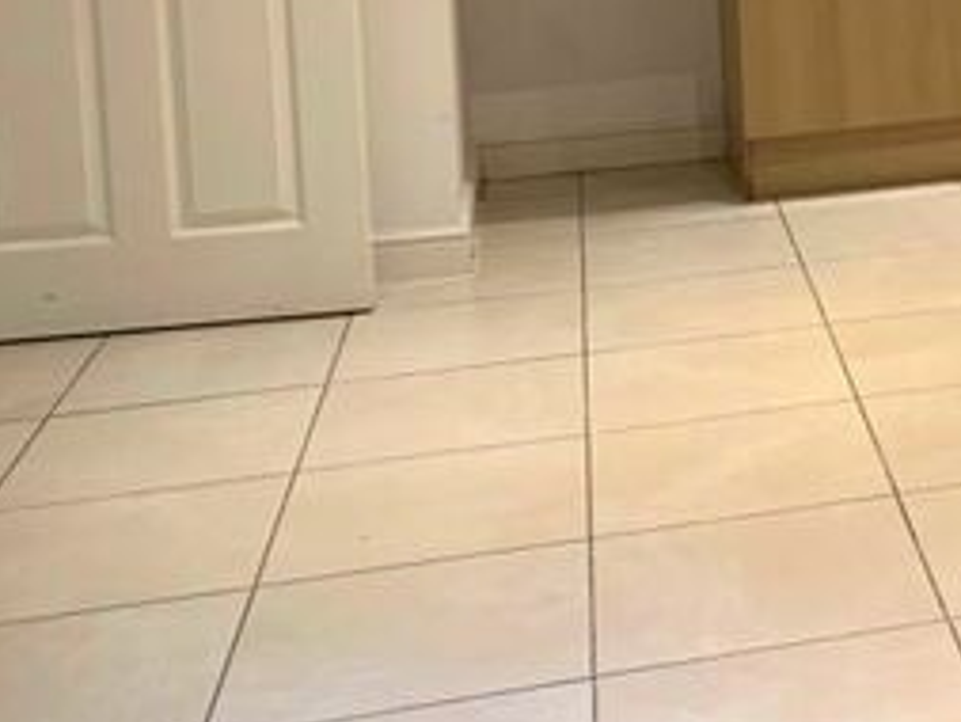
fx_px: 2000
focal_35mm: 72
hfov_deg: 23.7
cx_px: 1257
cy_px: -139
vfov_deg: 19.3
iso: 160
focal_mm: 4.25
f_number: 1.8
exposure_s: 1/60
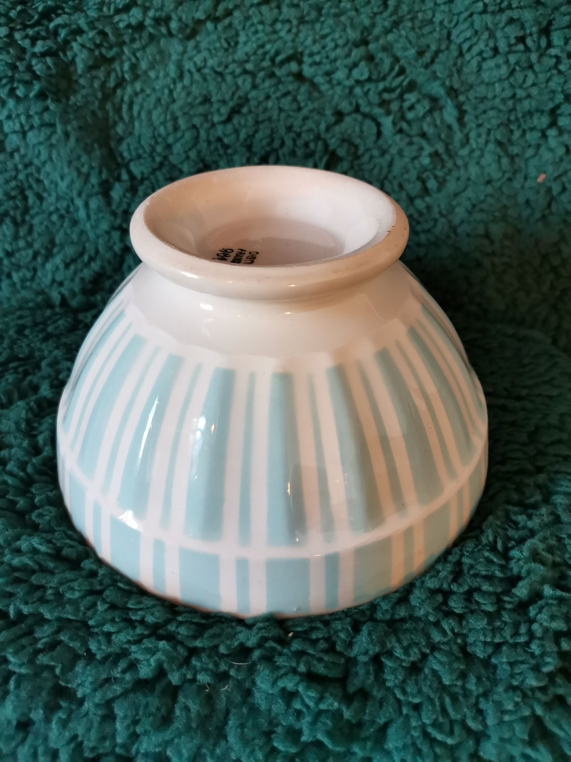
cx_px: 286
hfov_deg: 53.1
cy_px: 381
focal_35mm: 26
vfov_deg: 67.3
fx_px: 572
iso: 320
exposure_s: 1/50
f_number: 1.8
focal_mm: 4.75
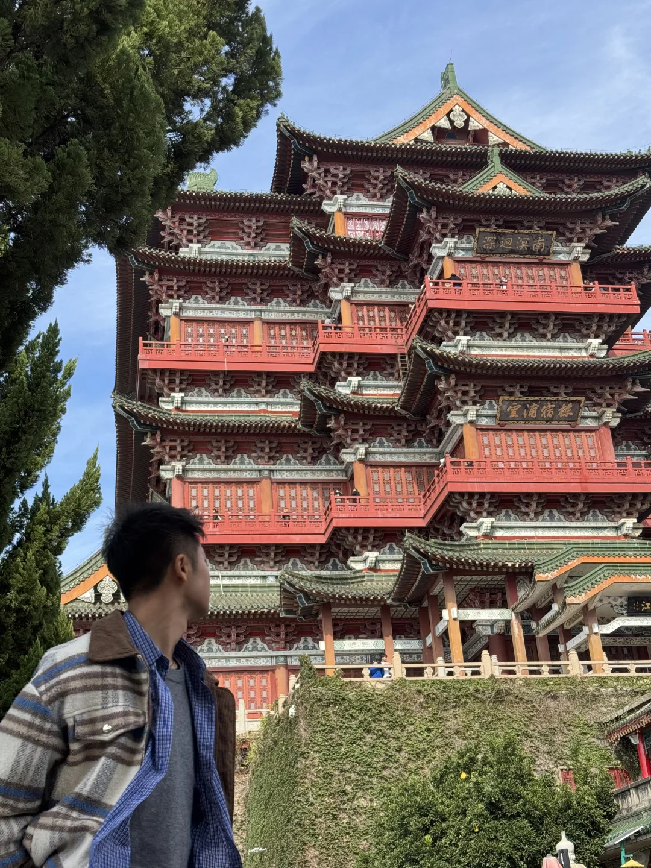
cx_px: 326
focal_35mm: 48
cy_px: 434
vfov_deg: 39.7
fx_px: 1204
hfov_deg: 30.3
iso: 64
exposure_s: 1/1339
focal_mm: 6.76
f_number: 1.78
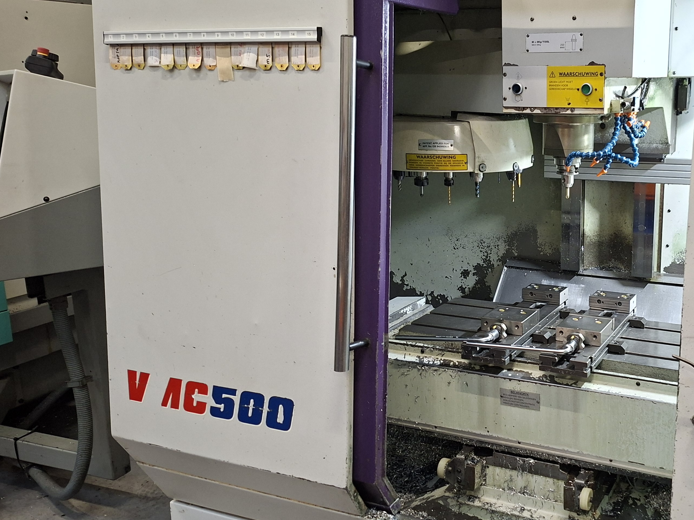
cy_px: 263
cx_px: 520
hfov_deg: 49.3
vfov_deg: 39.7
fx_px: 722
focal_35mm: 36
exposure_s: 1/33
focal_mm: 5.54
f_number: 1.8
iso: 320
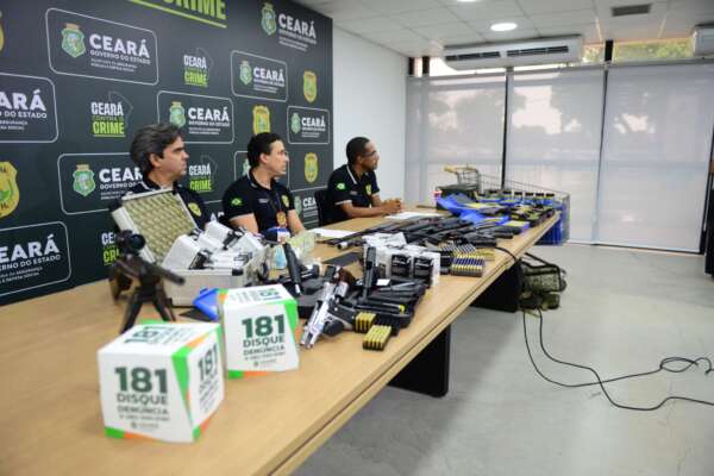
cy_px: 238
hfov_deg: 69.4
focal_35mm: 26
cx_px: 357
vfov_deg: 49.6
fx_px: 516
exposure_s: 1/400
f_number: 2.8
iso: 1600
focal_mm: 26
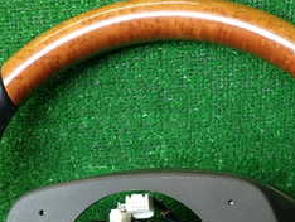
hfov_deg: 30.2
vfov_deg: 21.6
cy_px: 251
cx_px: 176
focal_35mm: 64
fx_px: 546
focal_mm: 4.5
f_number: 2
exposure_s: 1/60
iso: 160
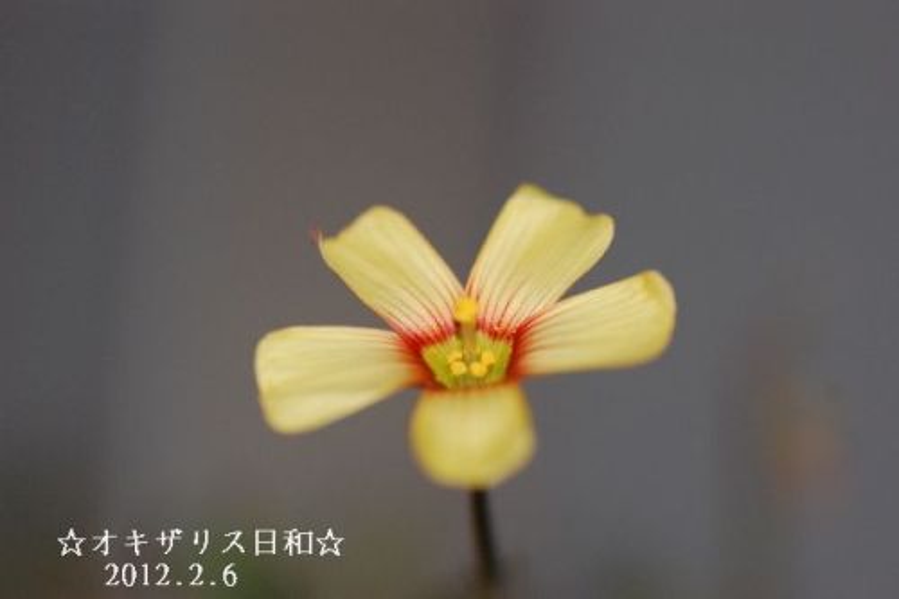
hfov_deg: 15.2
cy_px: 300
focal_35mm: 135
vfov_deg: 10.2
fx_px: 3370
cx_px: 450
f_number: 4.5
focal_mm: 90
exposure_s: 1/60
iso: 400
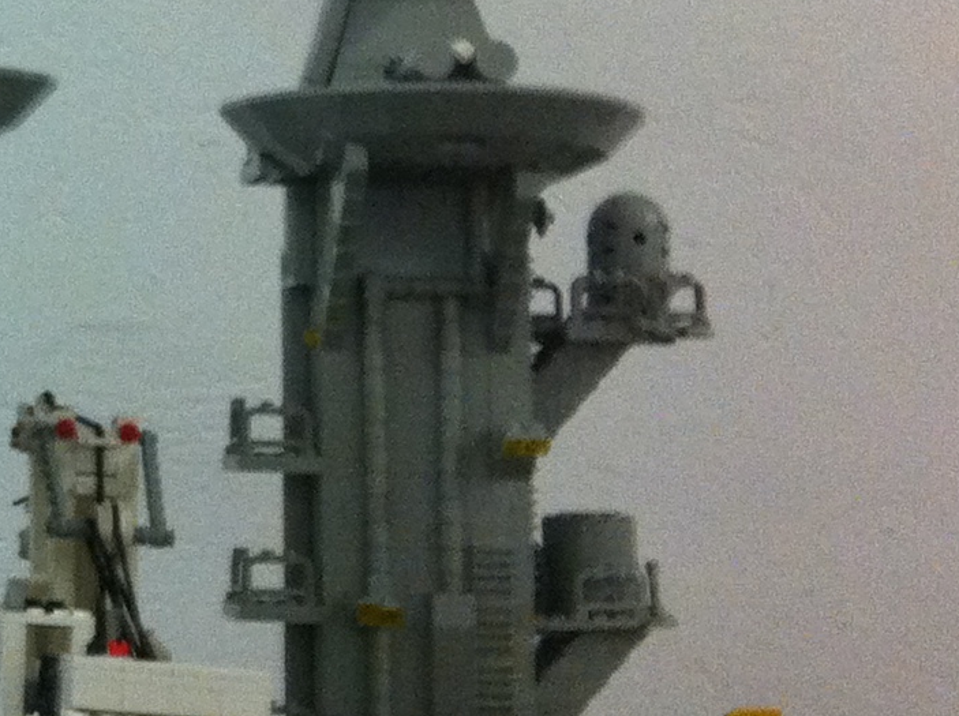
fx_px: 3568
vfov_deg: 11.4
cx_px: -550
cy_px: 86
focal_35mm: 129
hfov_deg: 14.2
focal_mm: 3.85
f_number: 2.8
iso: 250
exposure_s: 1/15
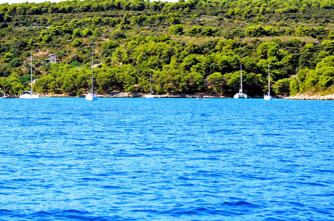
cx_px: 167
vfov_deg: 13.0
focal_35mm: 105
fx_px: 972
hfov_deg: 19.5
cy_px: 110
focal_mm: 70
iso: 3600
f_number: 4.5
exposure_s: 1/8000
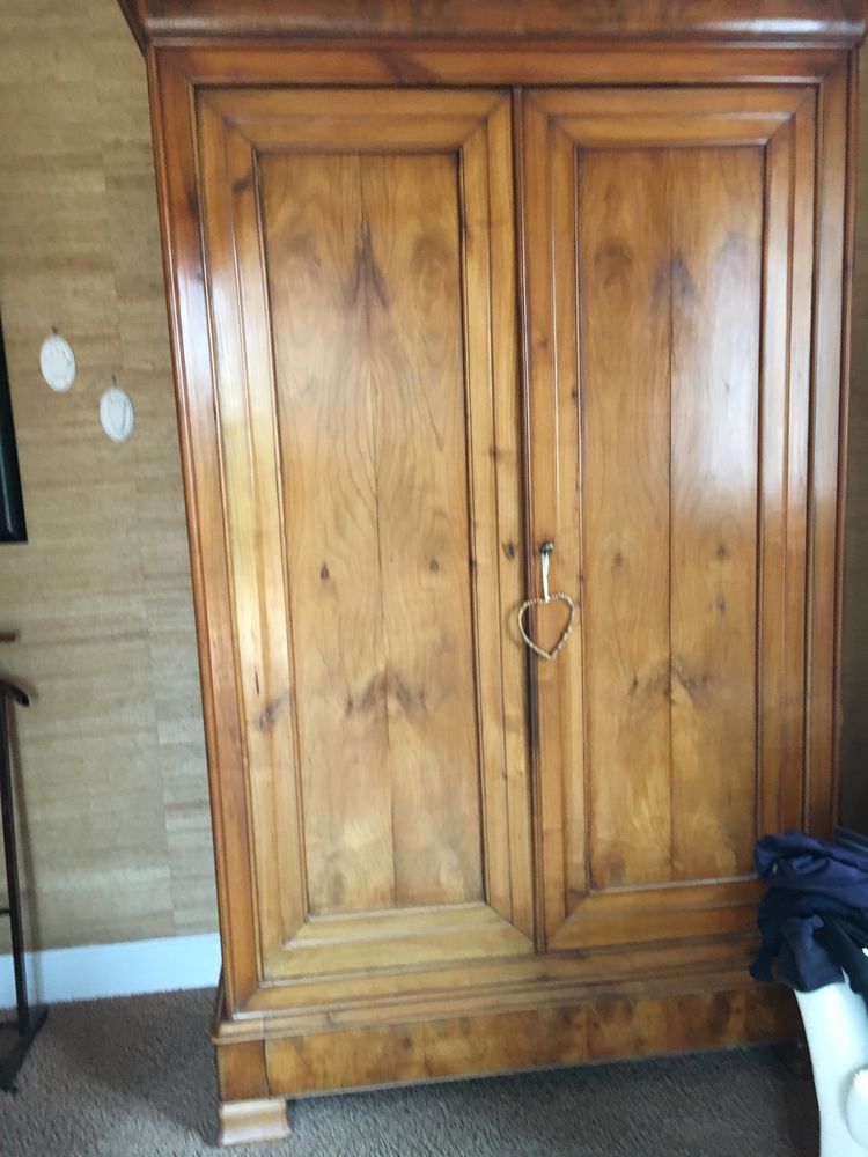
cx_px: 434
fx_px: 970
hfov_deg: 48.2
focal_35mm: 29
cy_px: 578
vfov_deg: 61.7
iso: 200
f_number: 2.2
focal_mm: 4.15
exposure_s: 1/20
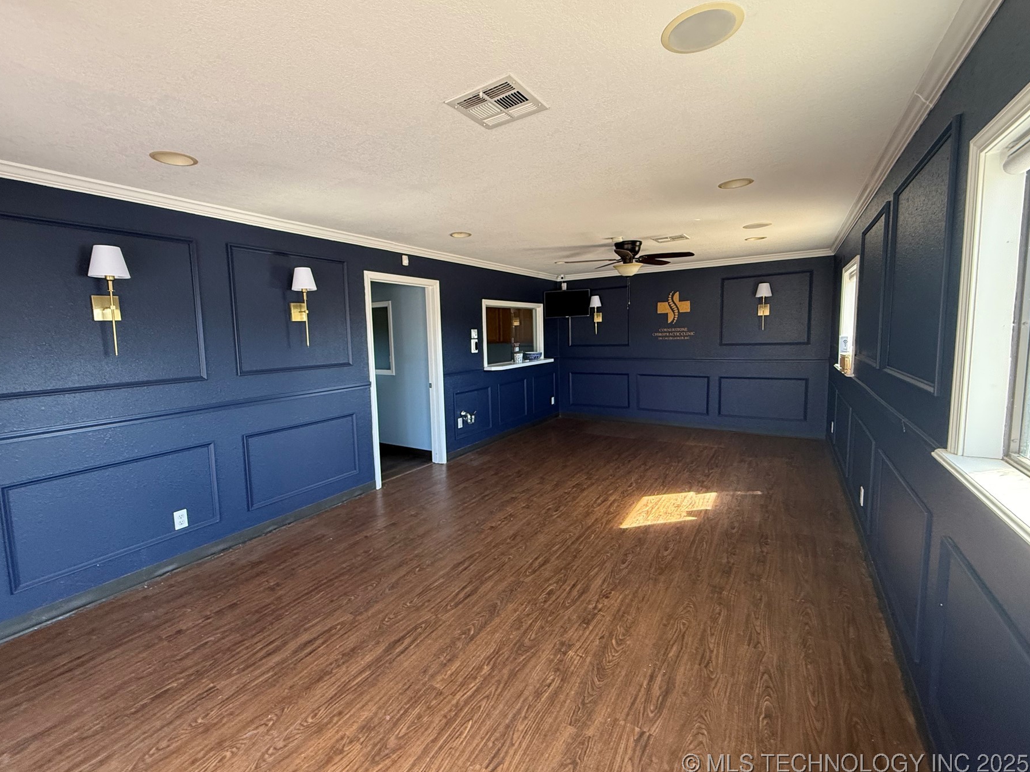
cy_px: 374
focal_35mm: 15
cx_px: 483
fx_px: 446
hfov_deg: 98.1
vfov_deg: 81.7
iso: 320
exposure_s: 1/99
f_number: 2.2
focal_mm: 2.22
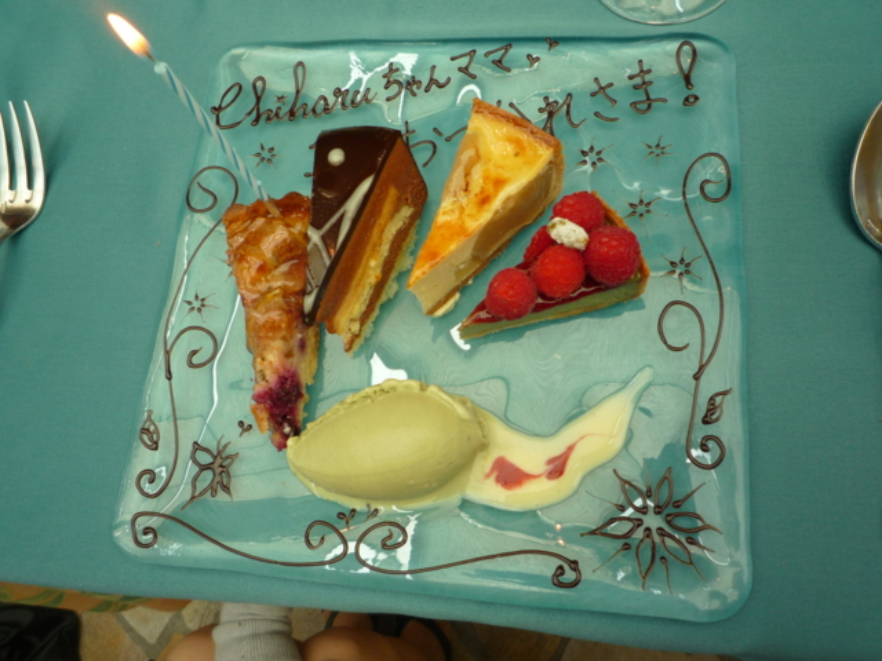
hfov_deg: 69.4
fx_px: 637
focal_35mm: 25
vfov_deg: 54.9
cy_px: 330
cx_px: 441
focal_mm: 4.4
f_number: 2.8
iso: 100
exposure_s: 1/50
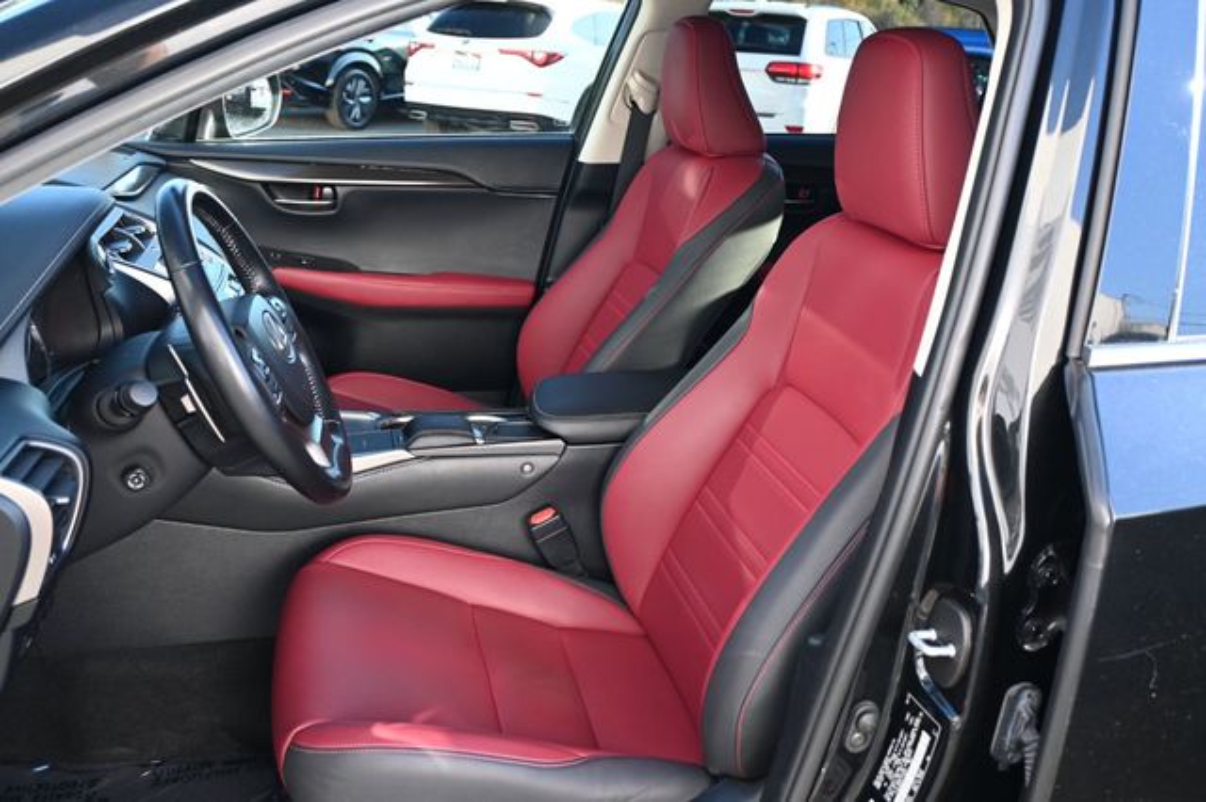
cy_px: 401
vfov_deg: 40.8
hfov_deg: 58.4
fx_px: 1080
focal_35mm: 32
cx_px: 603
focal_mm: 21.5
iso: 500
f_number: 4
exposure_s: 1/125
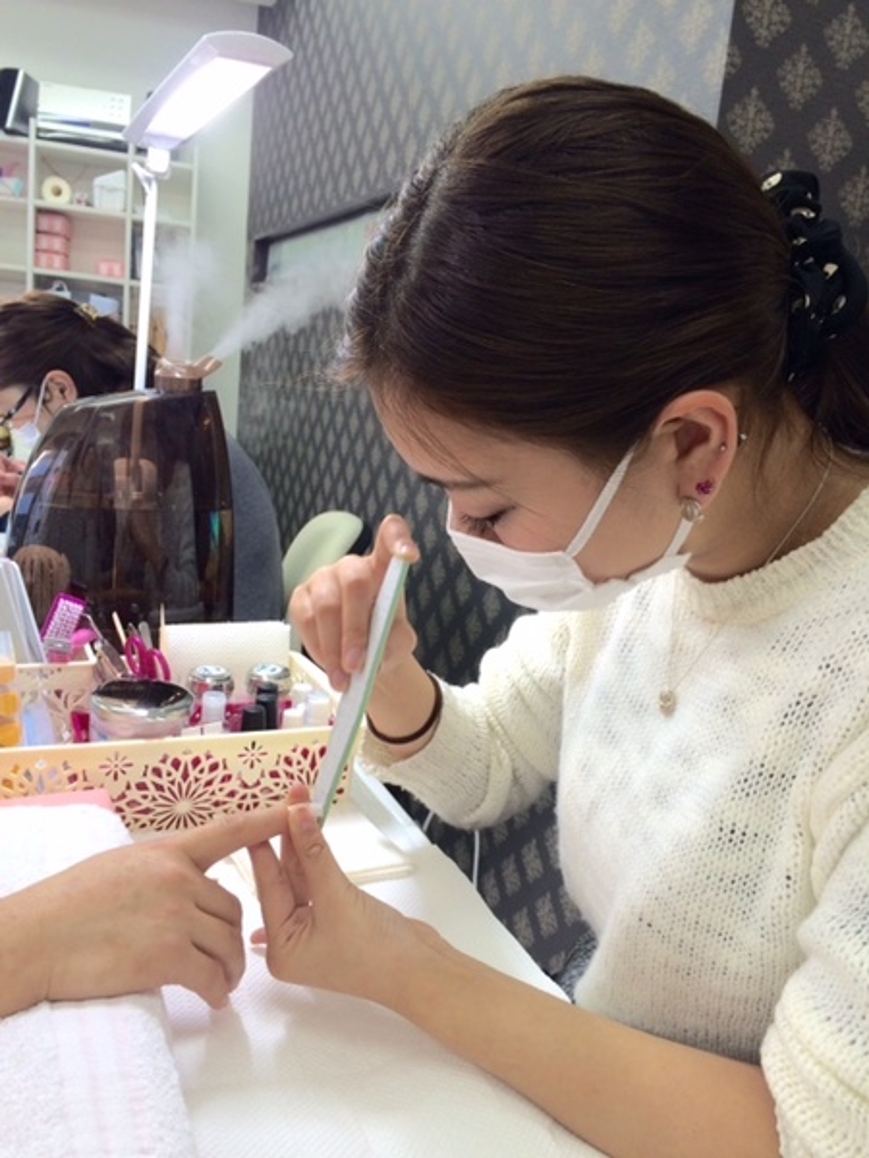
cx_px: 434
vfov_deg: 61.7
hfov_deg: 48.2
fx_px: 971
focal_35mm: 29
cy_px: 579
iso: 40
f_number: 2.2
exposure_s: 1/60
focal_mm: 4.15
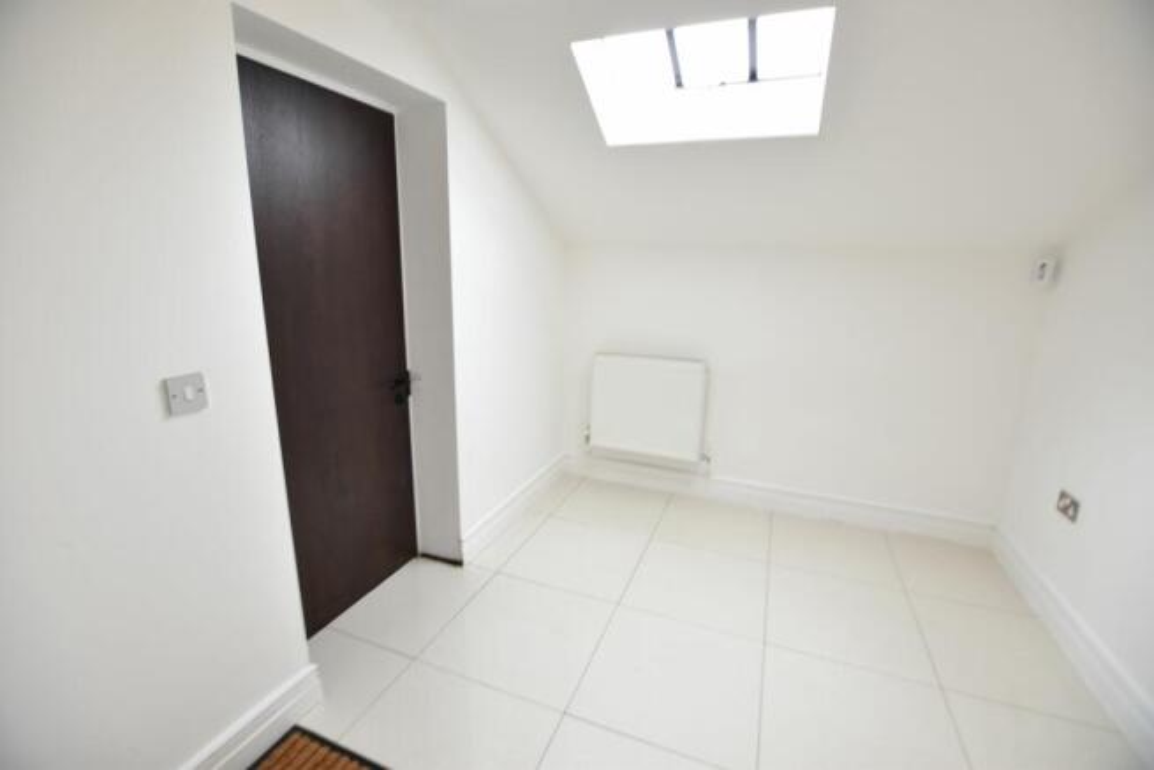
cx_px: 577
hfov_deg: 100.4
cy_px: 385
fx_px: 481
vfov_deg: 77.4
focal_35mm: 15
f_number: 3.5
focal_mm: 10
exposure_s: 1/8
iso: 100
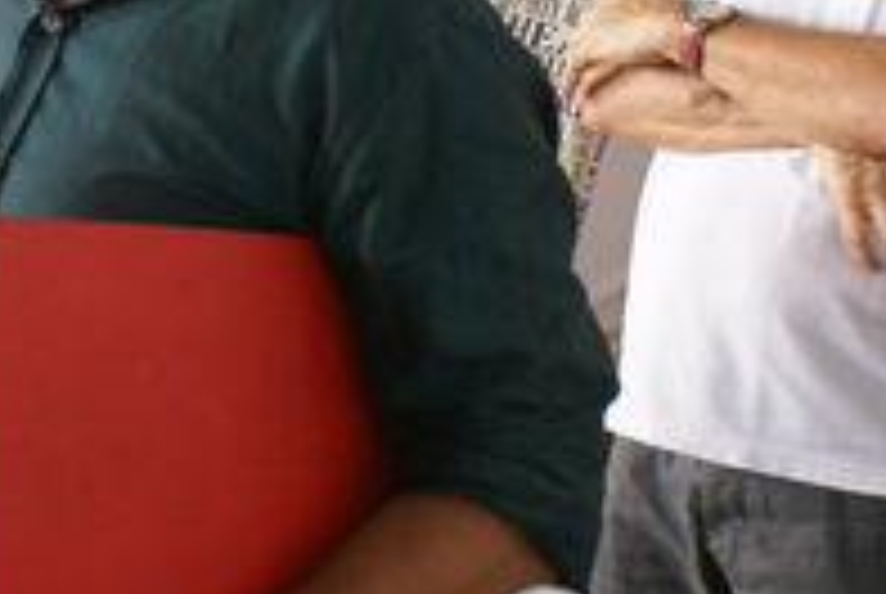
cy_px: 11
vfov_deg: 9.4
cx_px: -61
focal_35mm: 145
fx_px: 3574
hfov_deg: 13.9
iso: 250
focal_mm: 26
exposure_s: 1/40
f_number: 4.5
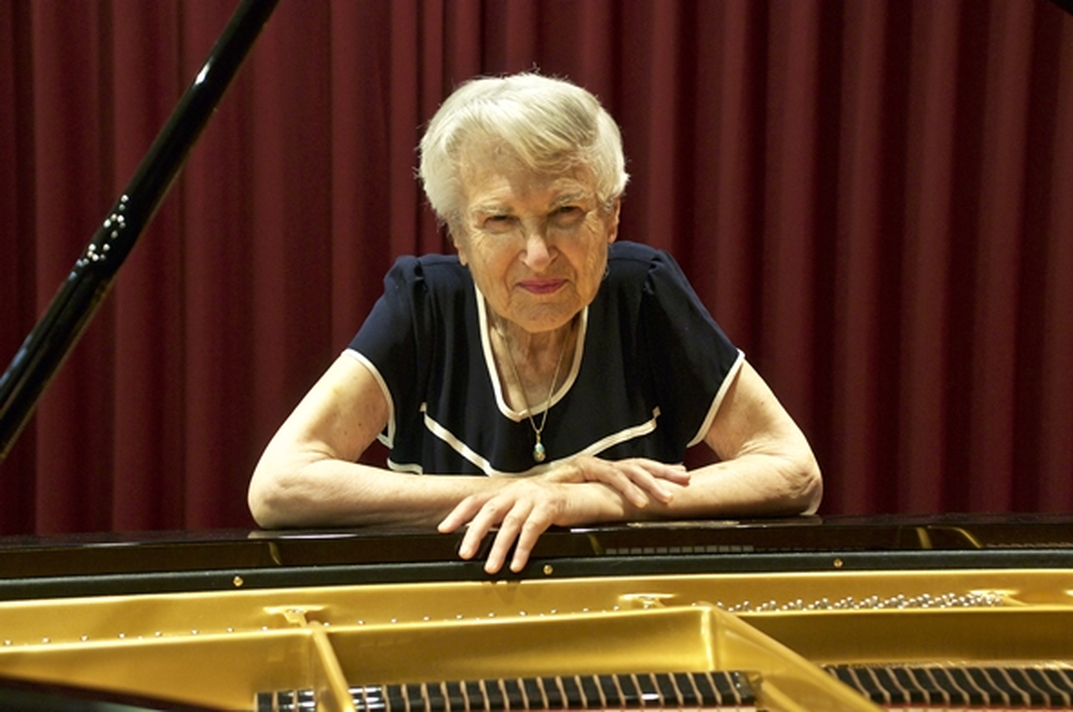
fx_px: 1964
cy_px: 356
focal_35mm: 66
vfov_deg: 20.6
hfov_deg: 30.6
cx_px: 536
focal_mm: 44
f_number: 5
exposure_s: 1/25
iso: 800
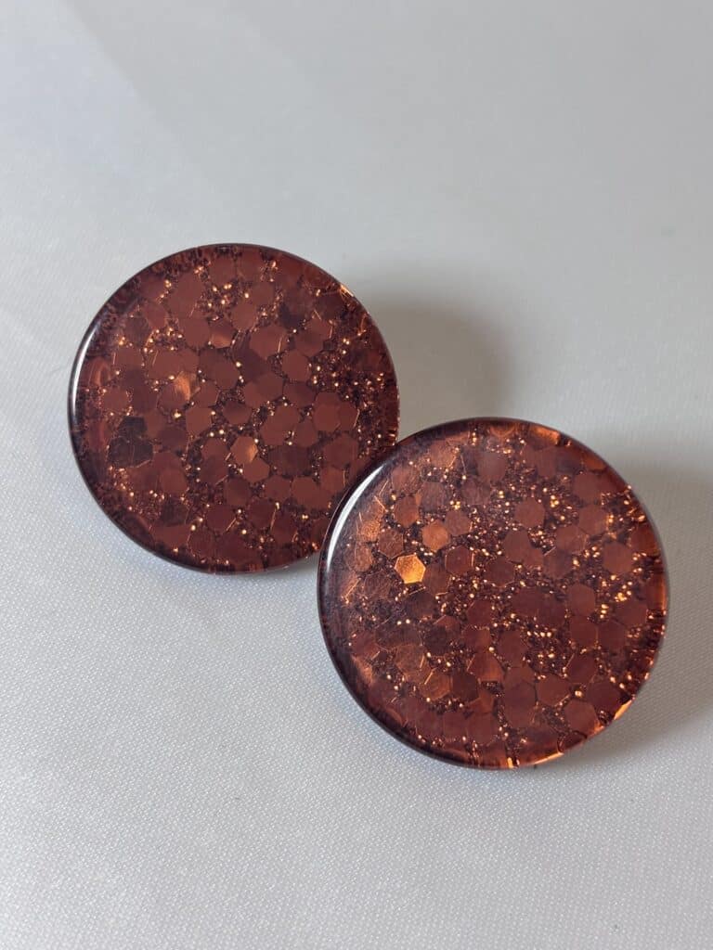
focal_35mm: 52
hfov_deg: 28.0
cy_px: 475
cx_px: 356
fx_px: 1428
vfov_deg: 36.8
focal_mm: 5.96
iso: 25
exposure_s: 1/100
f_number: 1.6
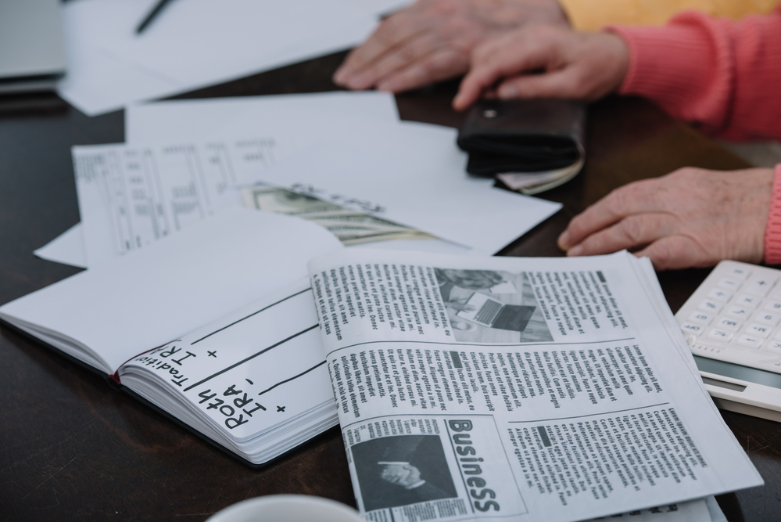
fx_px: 2431
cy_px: 261
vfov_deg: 12.2
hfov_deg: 18.3
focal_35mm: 112
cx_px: 390
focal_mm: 112
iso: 320
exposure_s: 1/200
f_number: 5.6
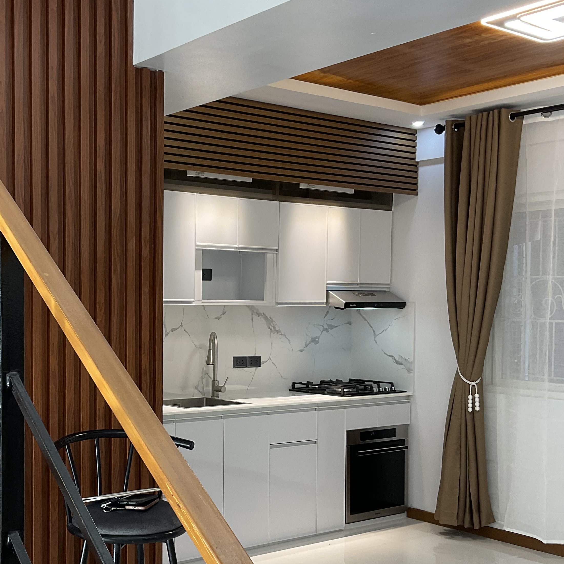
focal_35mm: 47
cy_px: 342
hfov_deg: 35.5
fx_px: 866
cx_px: 168
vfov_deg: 35.9
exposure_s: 1/60
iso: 40
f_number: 1.8
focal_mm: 3
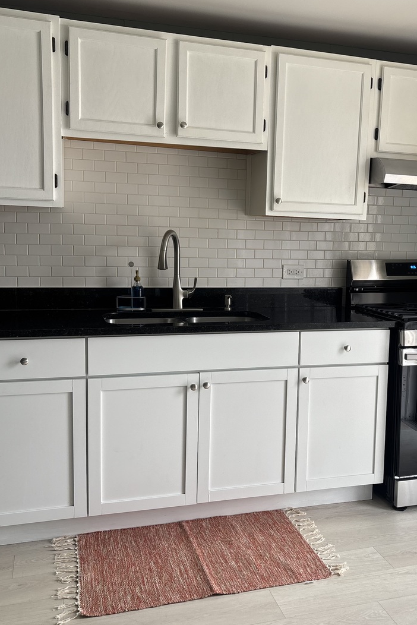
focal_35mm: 37
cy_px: 312
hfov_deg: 35.6
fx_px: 642
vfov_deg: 51.9
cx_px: 281
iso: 50
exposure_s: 1/121
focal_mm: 5.96
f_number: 1.6
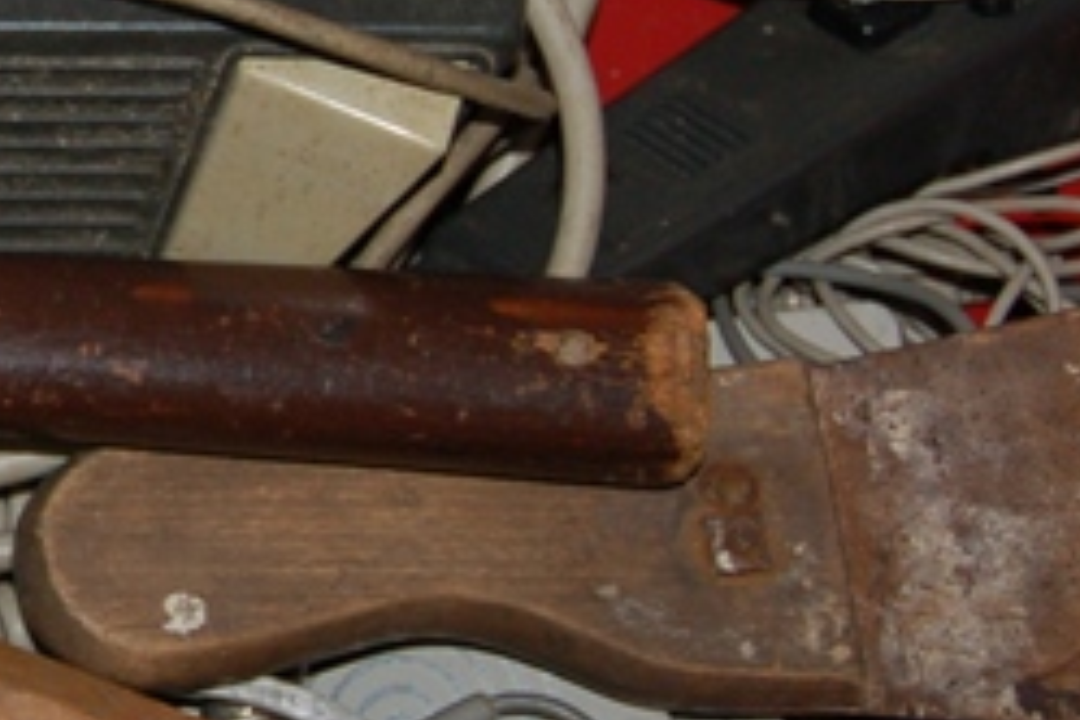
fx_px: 4890
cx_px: -473
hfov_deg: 12.1
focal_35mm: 163
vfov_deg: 8.3
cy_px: -117
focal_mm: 30
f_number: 4.2
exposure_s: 1/60
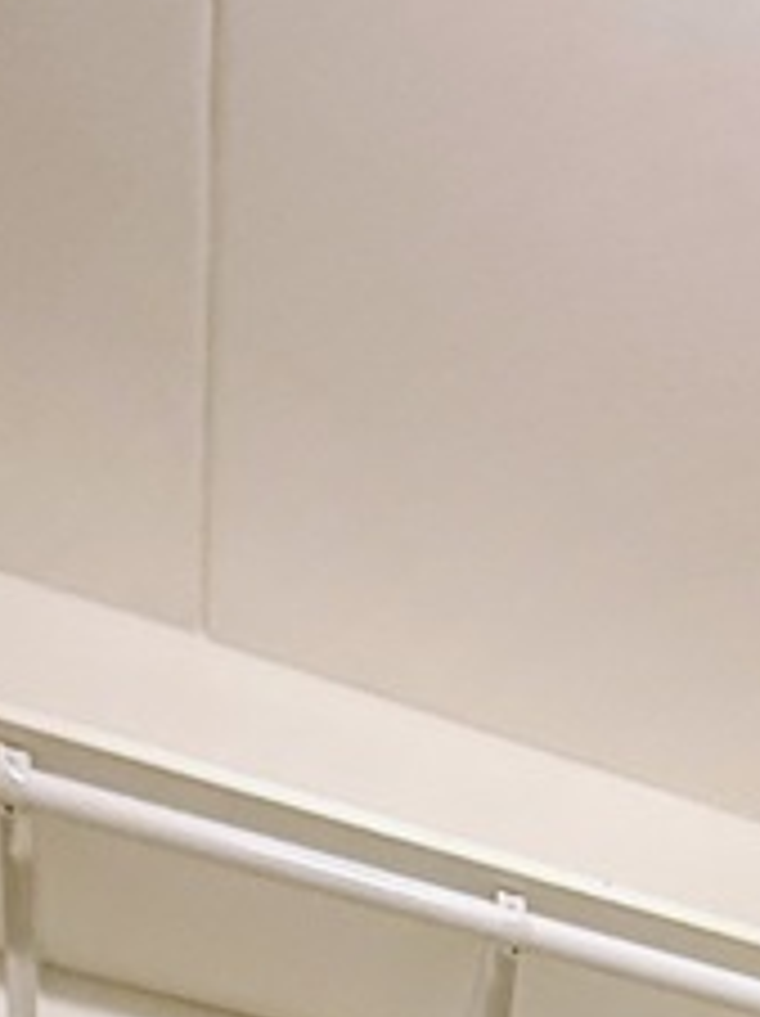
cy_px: 2241
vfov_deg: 16.8
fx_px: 1965
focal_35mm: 67
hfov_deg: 19.6
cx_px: 1070
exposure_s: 1/60
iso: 320
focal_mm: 2.22
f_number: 2.2
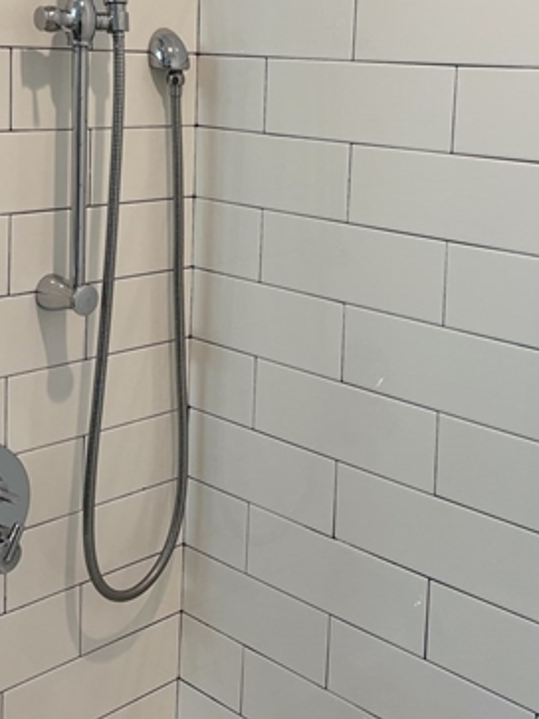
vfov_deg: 34.2
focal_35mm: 55
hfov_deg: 26.5
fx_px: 1143
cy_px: 172
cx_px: 289
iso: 80
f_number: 1.6
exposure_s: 1/120
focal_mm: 5.96
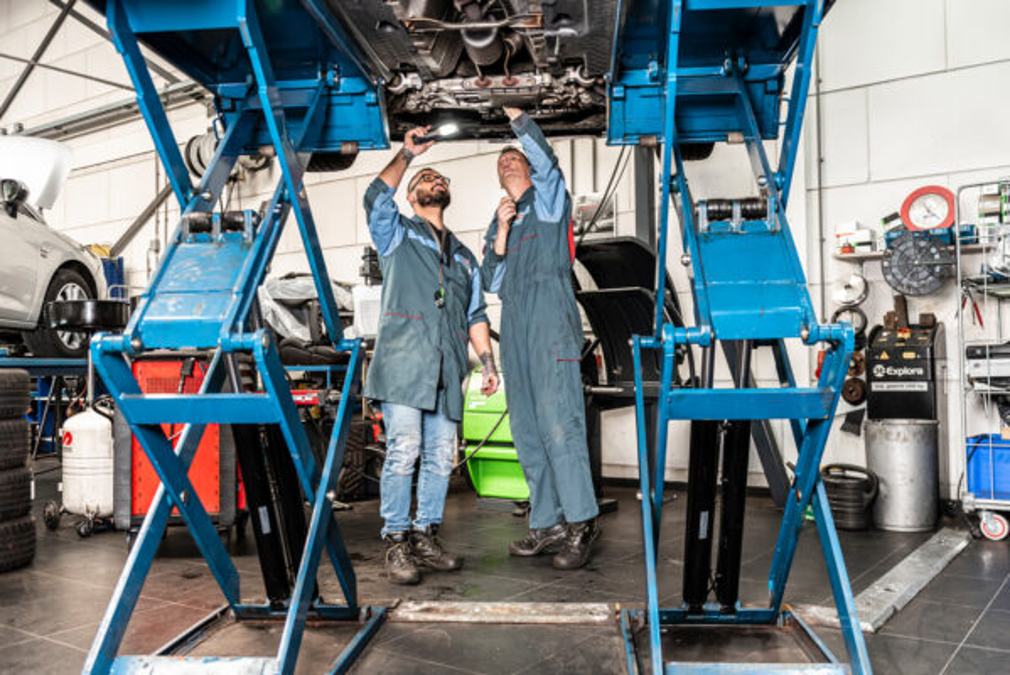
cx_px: 505
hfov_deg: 58.7
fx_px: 898
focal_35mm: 32
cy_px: 338
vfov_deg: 41.2
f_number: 3.5
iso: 1250
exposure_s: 1/80
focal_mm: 32
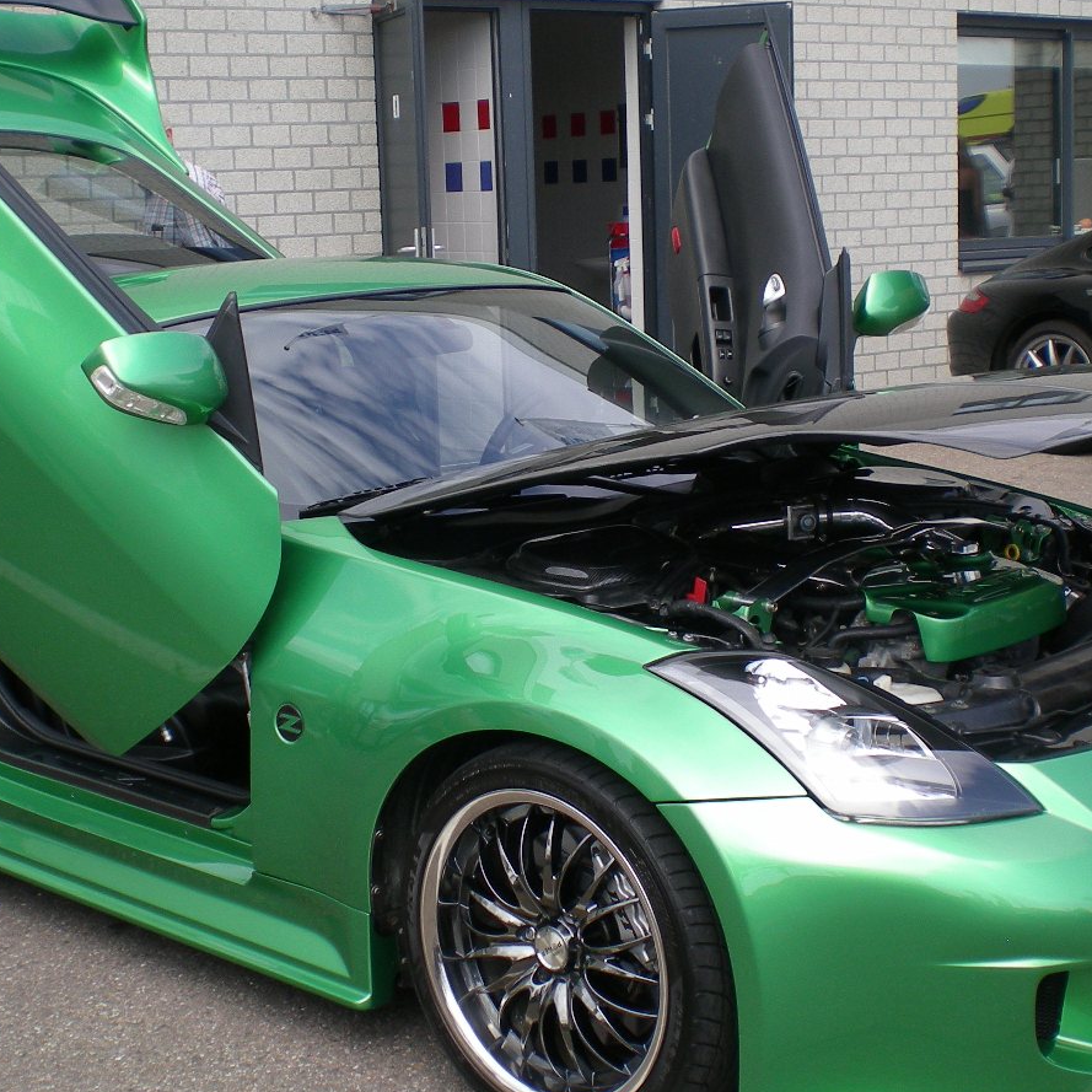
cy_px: 572
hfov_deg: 29.6
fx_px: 2070
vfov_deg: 29.5
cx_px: 532
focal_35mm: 58
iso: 50
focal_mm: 6.3
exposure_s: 1/172
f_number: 4.6
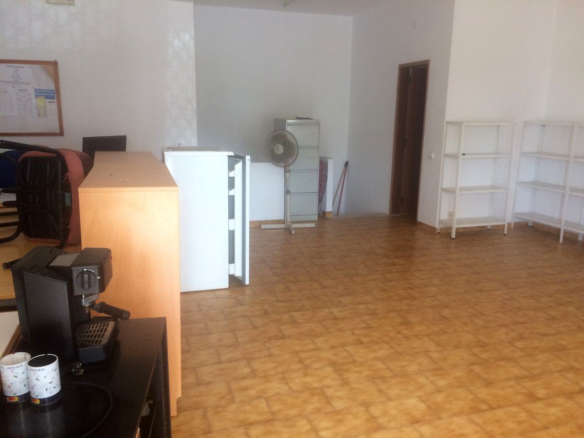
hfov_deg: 61.7
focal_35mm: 29
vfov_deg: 48.2
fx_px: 489
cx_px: 292
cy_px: 219
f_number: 2.2
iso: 64
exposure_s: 1/33
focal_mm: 4.15
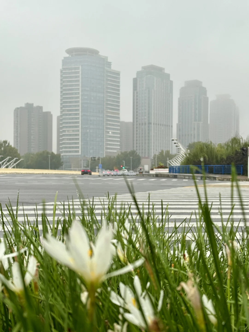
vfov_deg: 39.7
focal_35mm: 48
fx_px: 460
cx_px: 124
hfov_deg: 30.3
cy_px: 166
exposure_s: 1/461
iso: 64
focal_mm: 6.76
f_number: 1.78
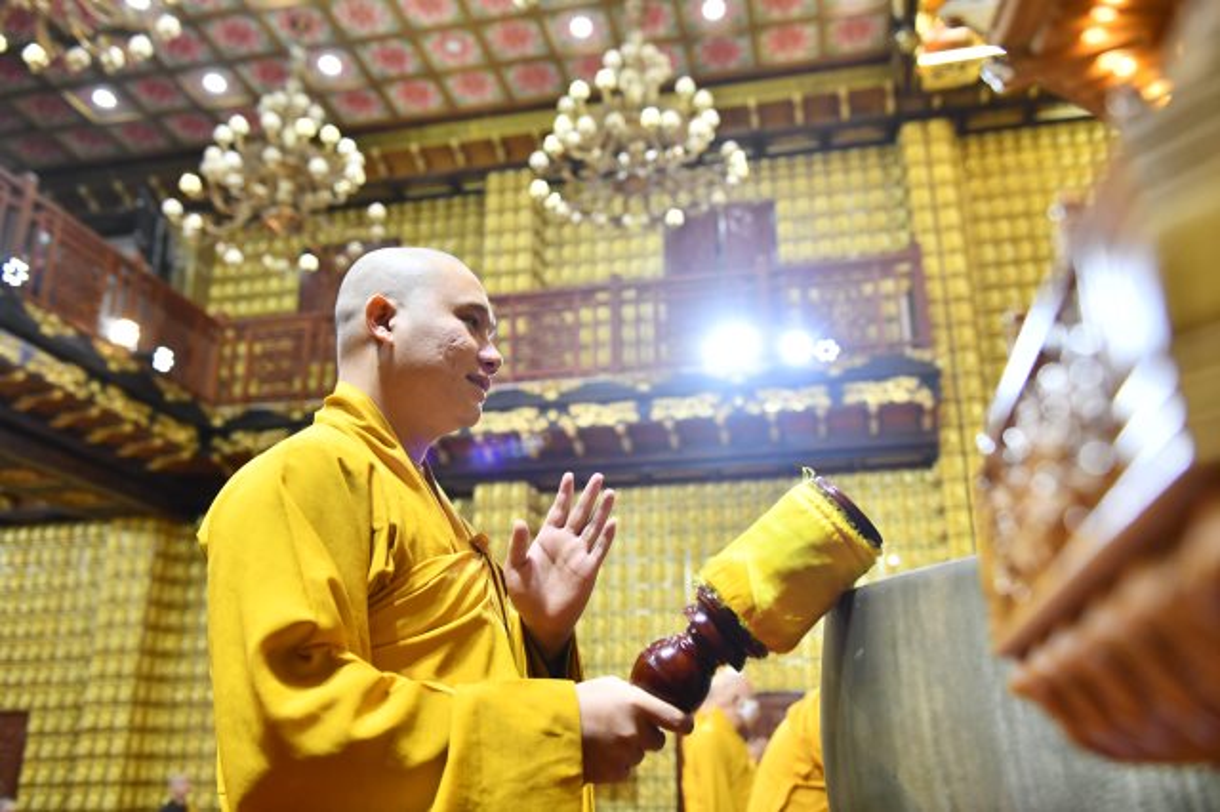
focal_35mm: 32
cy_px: 406
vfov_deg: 41.1
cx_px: 610
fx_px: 1084
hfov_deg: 58.7
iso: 1600
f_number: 3.2
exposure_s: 1/160
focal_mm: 32
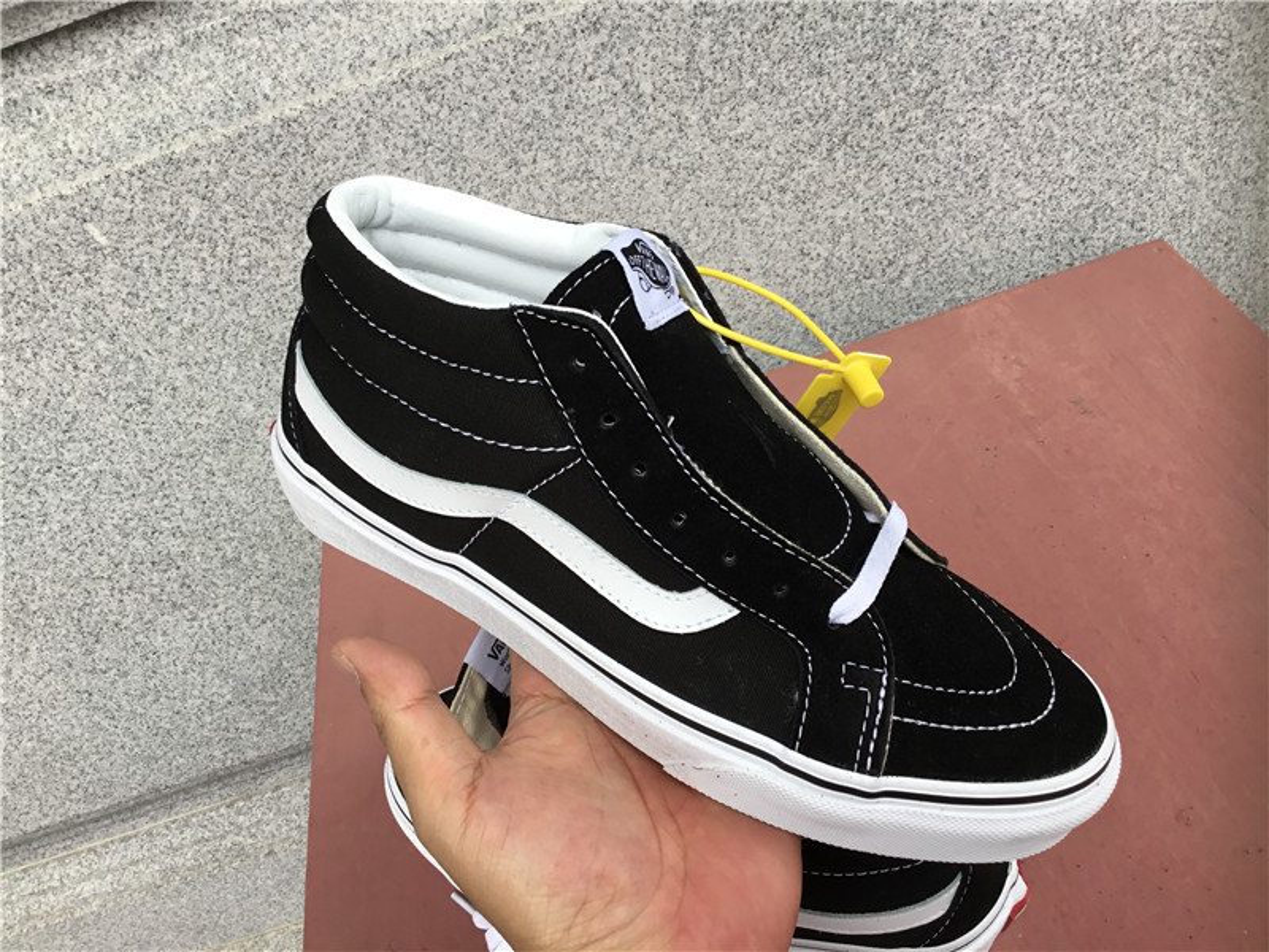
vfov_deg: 45.4
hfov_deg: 58.4
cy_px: 476
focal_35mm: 31
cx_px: 634
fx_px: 1136
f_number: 2.4
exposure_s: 1/114
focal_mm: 3.3
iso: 25
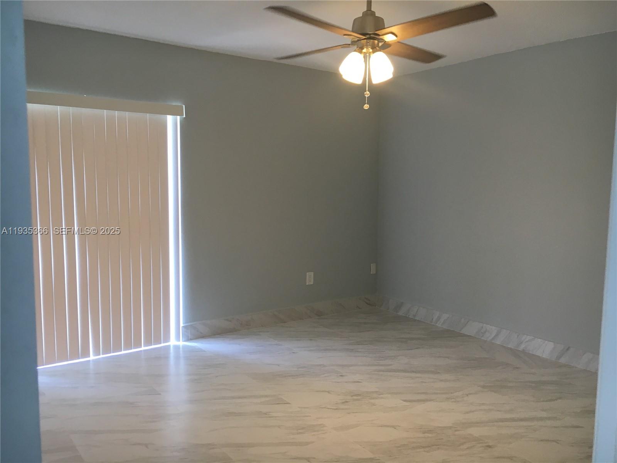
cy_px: 232
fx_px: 517
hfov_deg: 61.7
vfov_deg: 48.2
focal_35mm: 29
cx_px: 308
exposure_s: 1/30
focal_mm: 4.15
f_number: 2.2
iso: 32
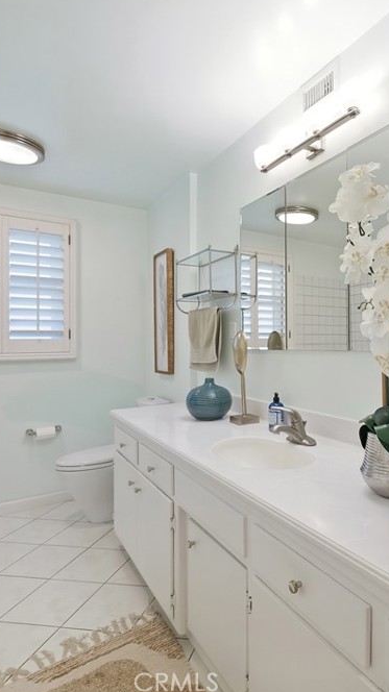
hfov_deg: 50.8
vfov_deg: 83.9
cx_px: 301
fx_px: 385
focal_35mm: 21
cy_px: 342
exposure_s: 1/100
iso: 800
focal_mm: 13
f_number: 5.6
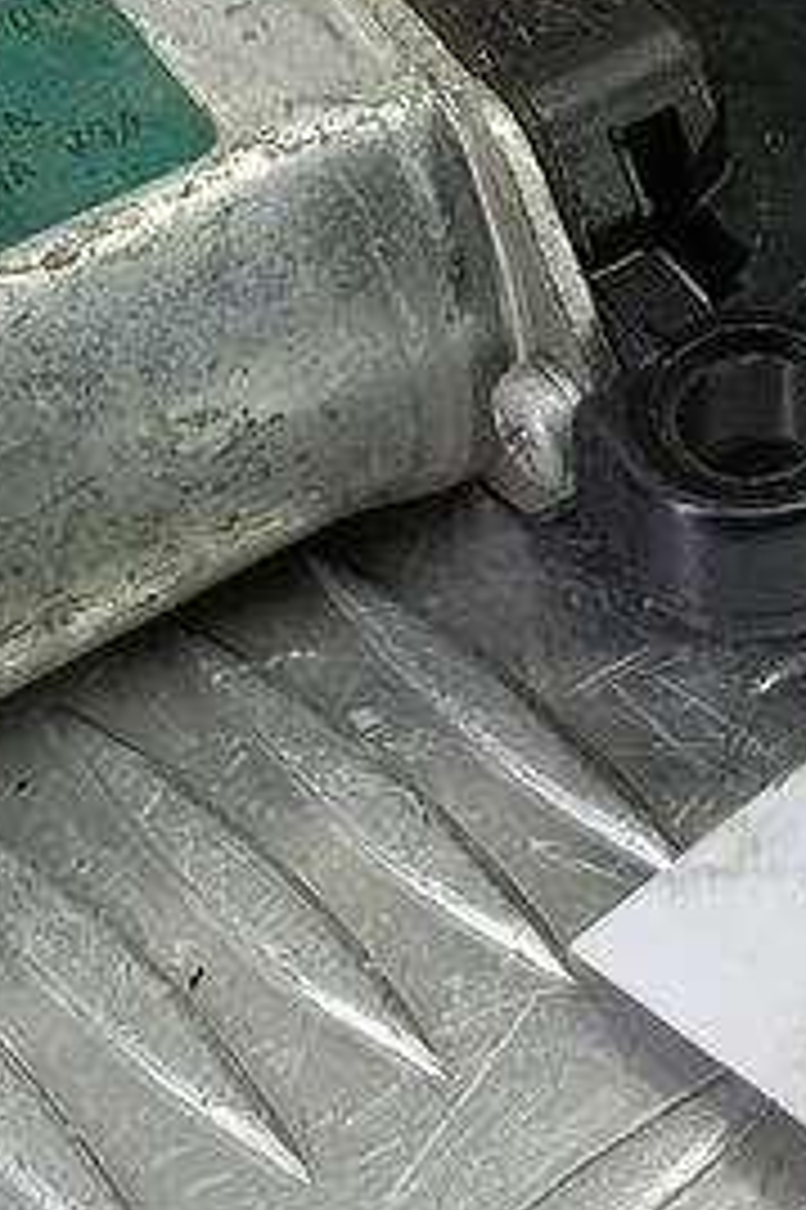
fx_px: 3060
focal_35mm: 91
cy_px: 81
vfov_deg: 21.8
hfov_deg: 14.9
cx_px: 648
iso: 138
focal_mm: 4.11
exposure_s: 1/50
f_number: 1.6
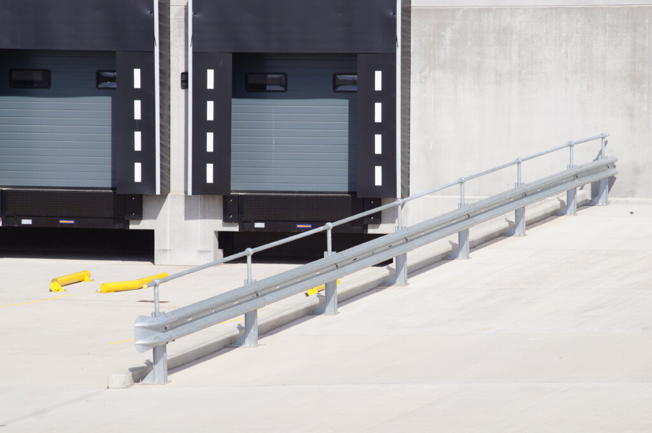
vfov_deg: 6.1
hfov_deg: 9.2
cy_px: 216
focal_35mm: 225
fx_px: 4070
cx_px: 326
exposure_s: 1/320
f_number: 9
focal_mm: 150
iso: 100
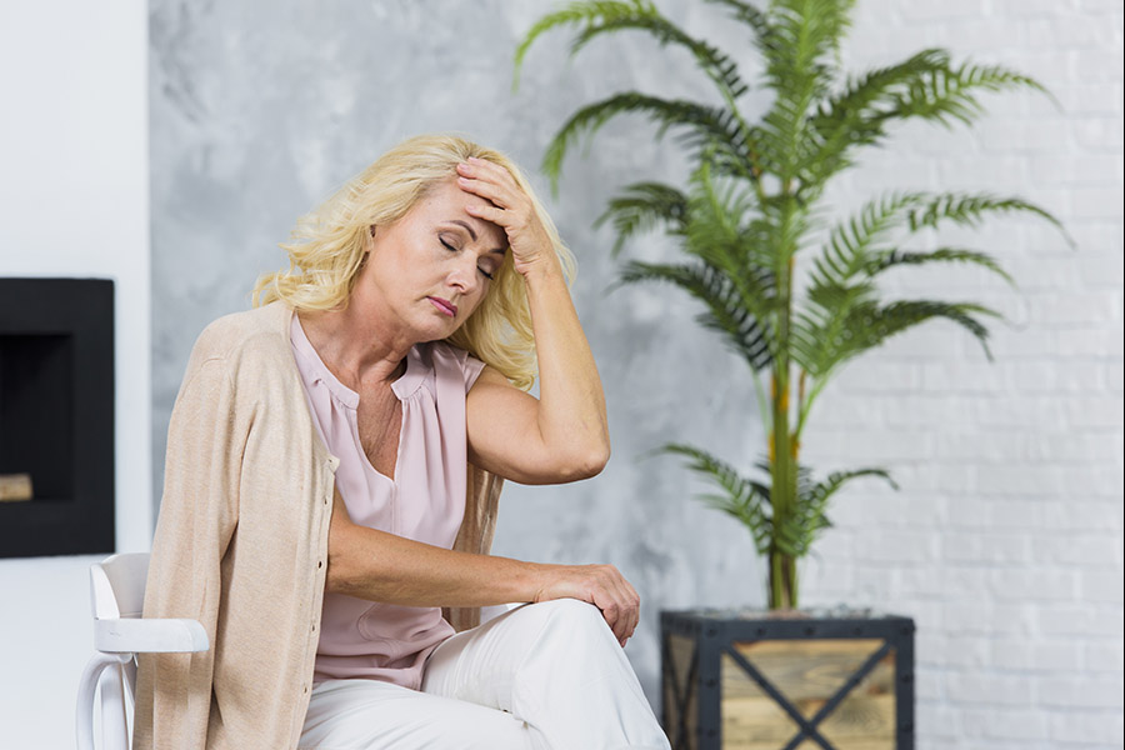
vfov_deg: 8.1
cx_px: 562
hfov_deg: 12.1
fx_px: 5312
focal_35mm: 170
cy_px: 375
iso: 320
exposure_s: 1/200
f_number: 6.3
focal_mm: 170
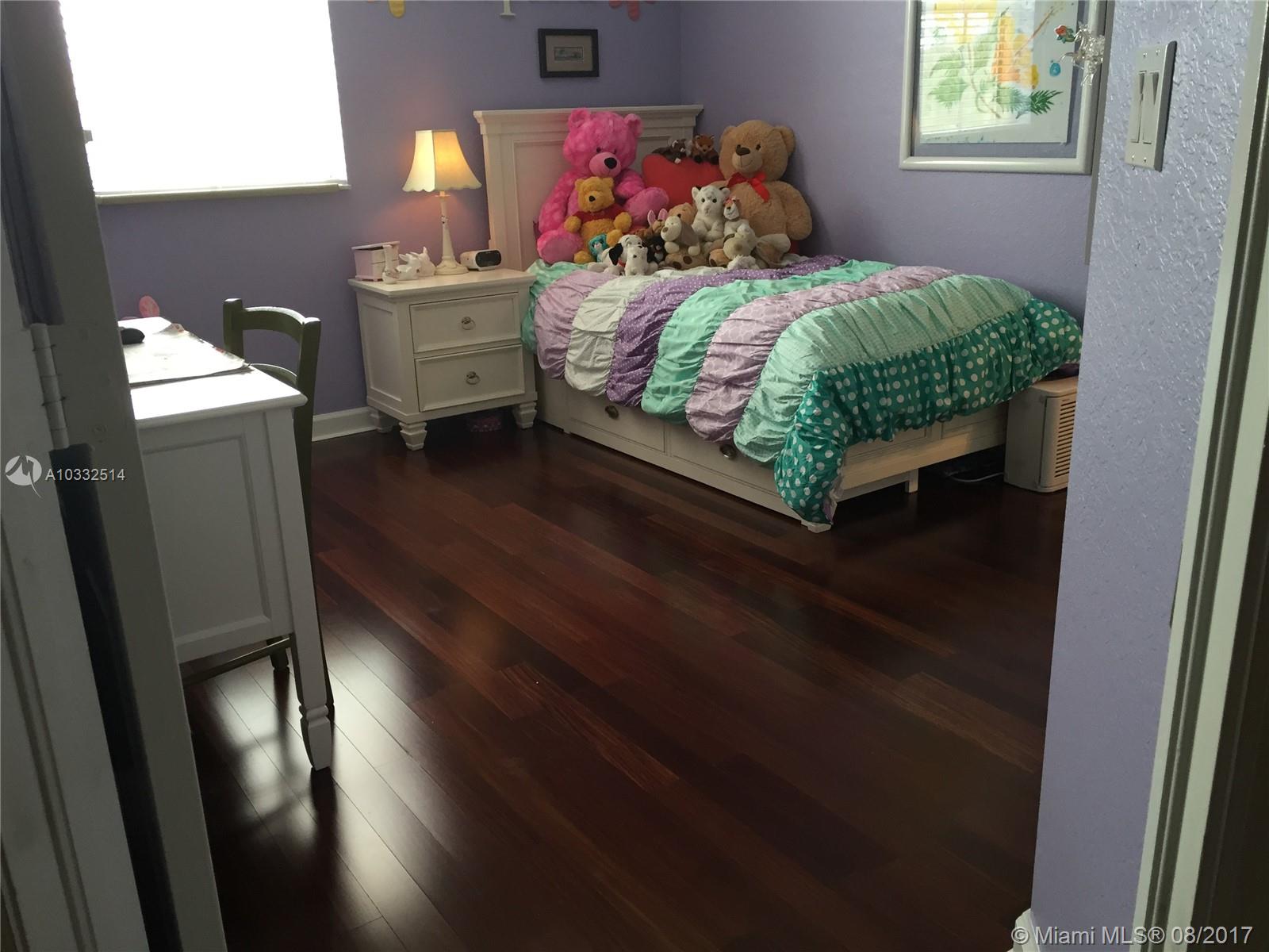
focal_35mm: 29
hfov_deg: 61.7
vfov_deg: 48.2
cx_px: 634
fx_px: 1063
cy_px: 476
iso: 64
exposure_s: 1/30
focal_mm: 4.15
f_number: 2.2
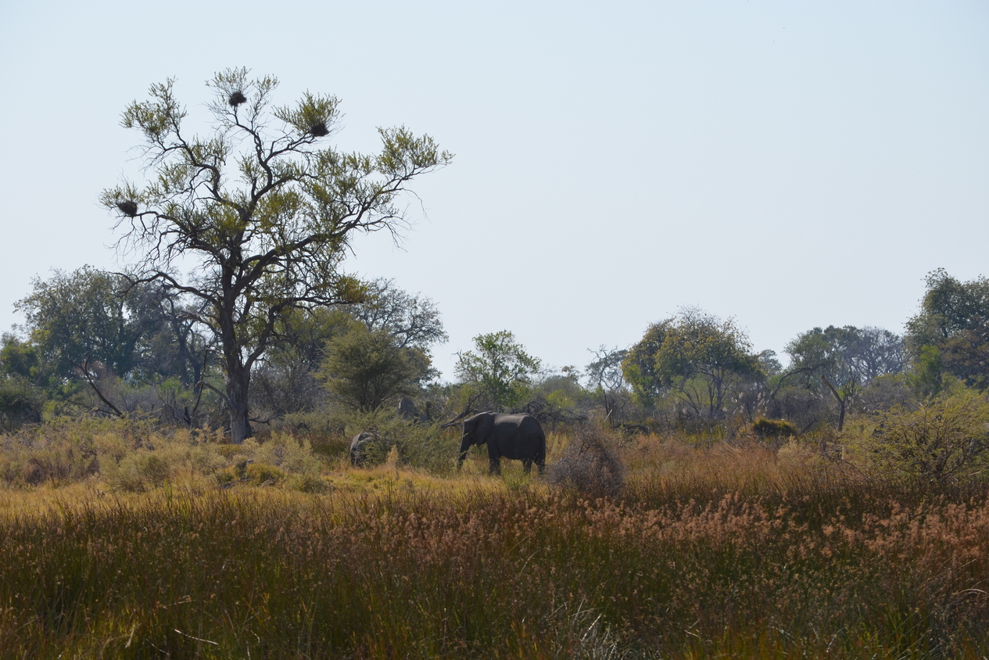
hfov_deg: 9.7
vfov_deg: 6.5
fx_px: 5825
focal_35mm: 212
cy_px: 331
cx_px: 491
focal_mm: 140
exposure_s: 1/800
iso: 200
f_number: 7.1
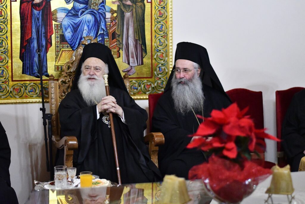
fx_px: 635
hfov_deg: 27.0
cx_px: 152
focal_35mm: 75
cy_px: 102
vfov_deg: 18.2
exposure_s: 1/640
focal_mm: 50
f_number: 1.8
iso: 12800
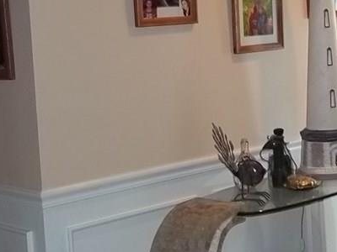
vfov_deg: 17.9
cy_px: 80
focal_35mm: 82
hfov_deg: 23.0
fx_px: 798
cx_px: 326
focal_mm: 5.7
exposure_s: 1/30
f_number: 2.9
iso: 160
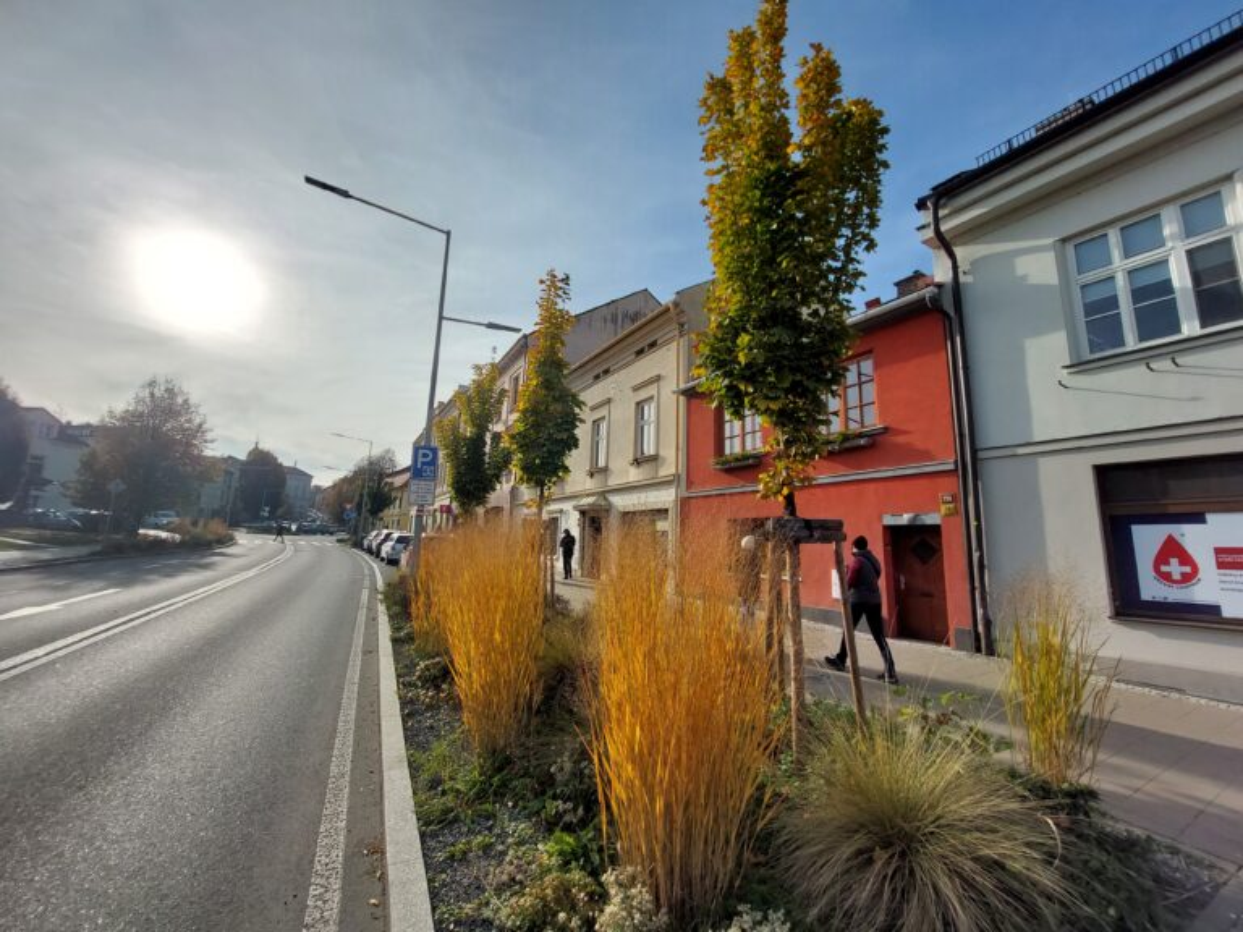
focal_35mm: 13
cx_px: 622
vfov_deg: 89.9
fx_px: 467
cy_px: 466
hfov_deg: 106.2
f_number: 2.2
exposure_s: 1/2091
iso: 50
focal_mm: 1.74
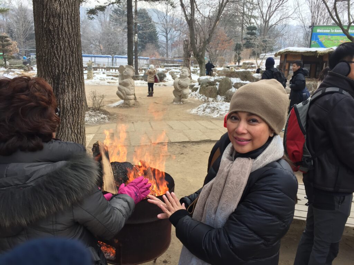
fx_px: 297
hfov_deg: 61.7
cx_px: 177
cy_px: 132
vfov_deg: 48.2
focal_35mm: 29
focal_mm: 4.15
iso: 32
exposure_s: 1/120
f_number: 2.2
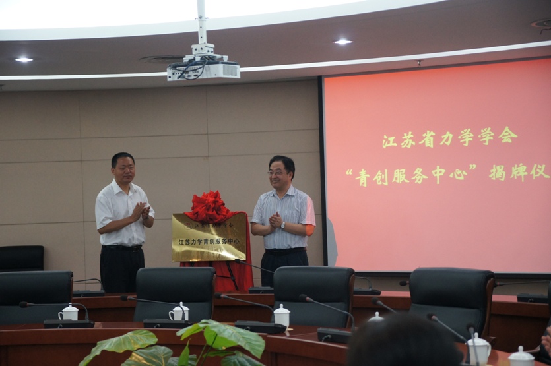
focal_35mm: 75
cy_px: 183
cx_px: 276
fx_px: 1147
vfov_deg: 18.1
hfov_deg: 27.0
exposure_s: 1/80
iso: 1600
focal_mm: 50
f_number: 4
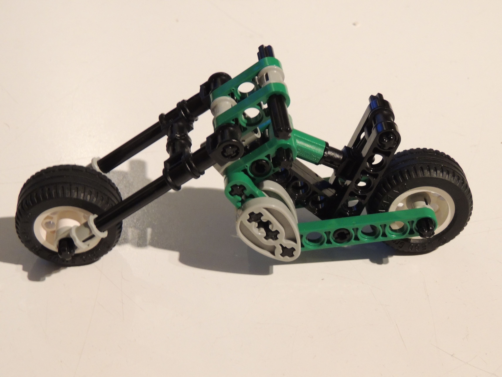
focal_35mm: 70
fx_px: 1015
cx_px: 251
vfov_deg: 21.0
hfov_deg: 27.8
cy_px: 188
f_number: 3.9
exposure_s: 1/13
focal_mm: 12.4
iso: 800
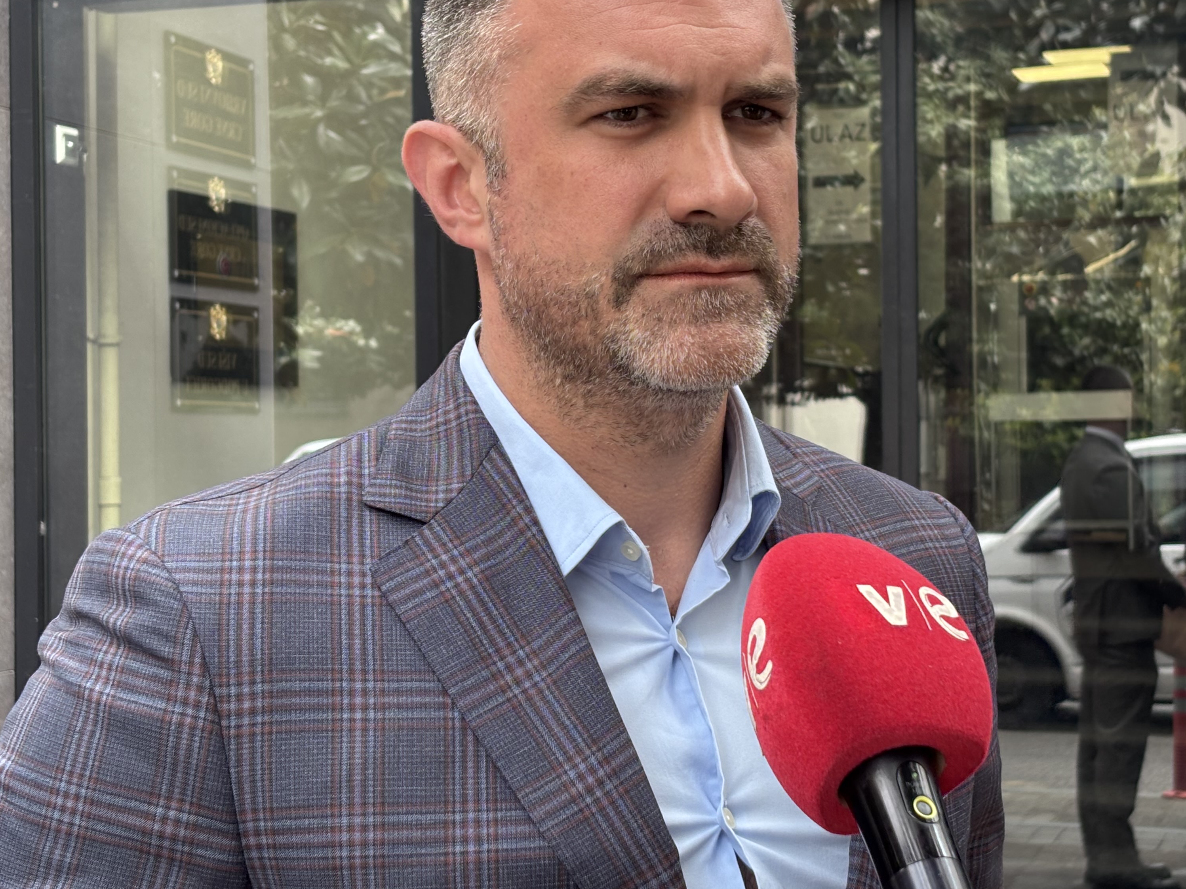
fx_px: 2398
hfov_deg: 27.8
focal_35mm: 70
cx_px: 669
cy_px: 423
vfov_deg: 21.0
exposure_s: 1/121
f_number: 1.6
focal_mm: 5.96
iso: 32
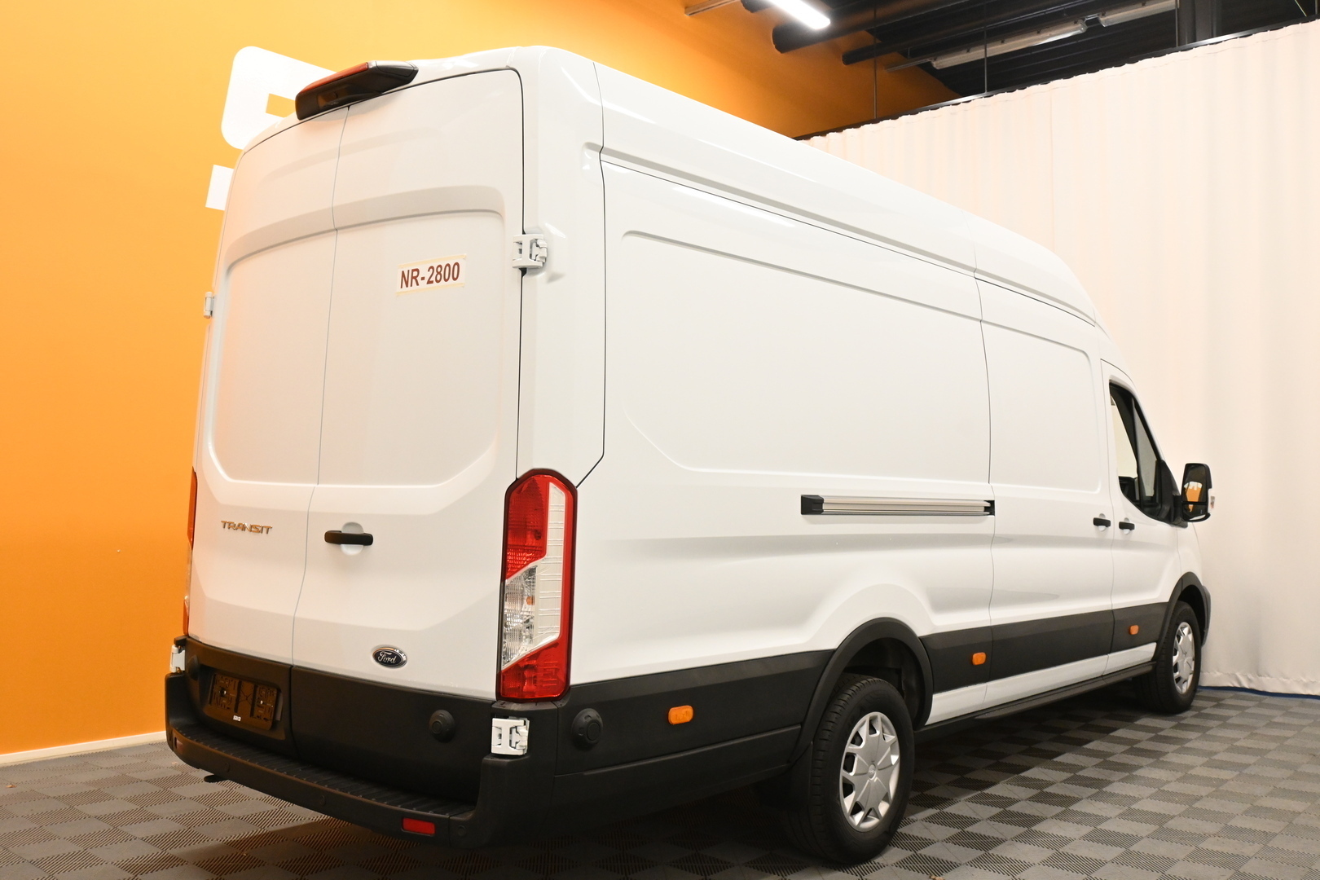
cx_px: 660
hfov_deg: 59.5
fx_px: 1155
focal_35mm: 32
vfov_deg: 41.7
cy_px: 440
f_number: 8
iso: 1600
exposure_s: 1/30
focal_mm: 21
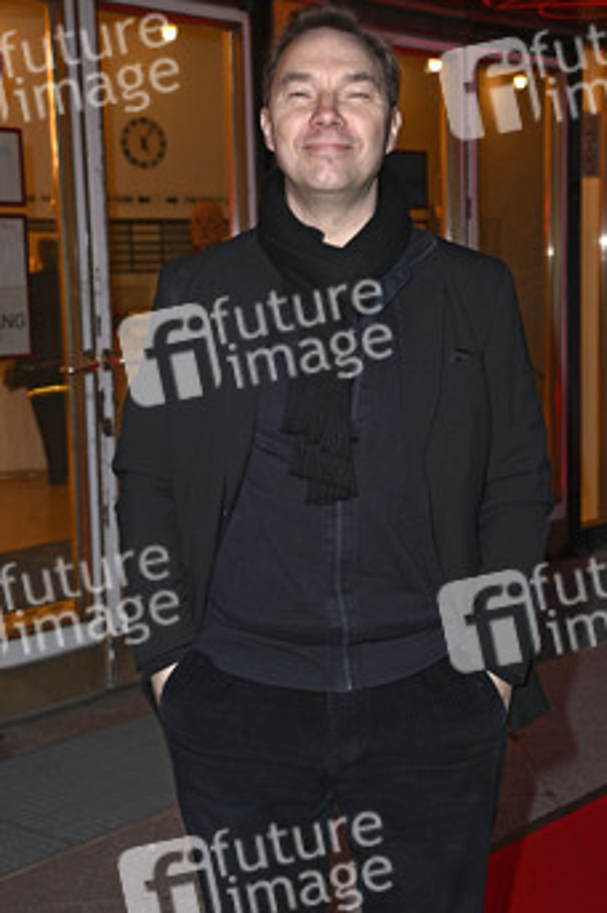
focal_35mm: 56
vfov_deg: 35.7
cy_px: 476
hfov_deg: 24.1
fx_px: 1419
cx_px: 333
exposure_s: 1/50
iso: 400
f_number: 5.6
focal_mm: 48
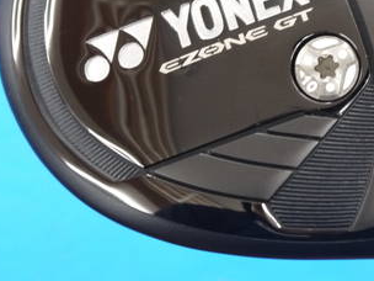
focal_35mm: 177
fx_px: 1912
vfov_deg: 8.4
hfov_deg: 11.1
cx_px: 316
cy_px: 15
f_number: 5.6
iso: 800
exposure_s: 1/50
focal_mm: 42
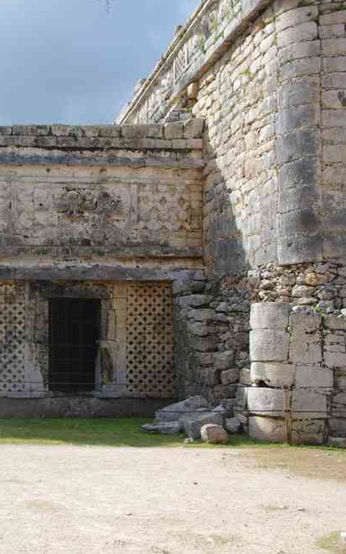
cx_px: -54
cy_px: 273
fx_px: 815
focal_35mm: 54
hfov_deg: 22.4
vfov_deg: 37.5
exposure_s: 1/60
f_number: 11
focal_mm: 23.1
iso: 200
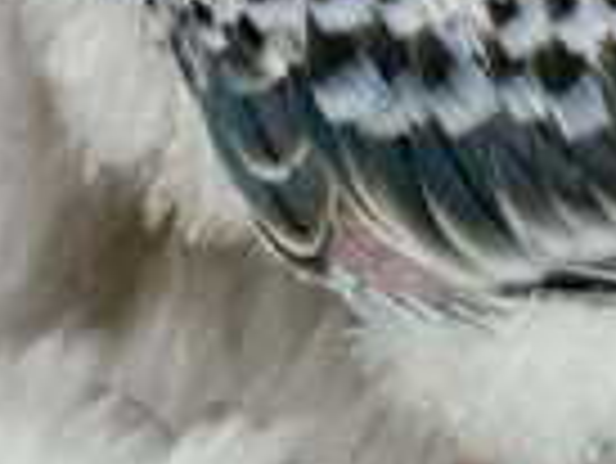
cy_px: -212
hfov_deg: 8.0
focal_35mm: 243
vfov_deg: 6.1
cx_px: 818
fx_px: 4328
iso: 80
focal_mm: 5.96
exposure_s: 1/100
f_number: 1.6
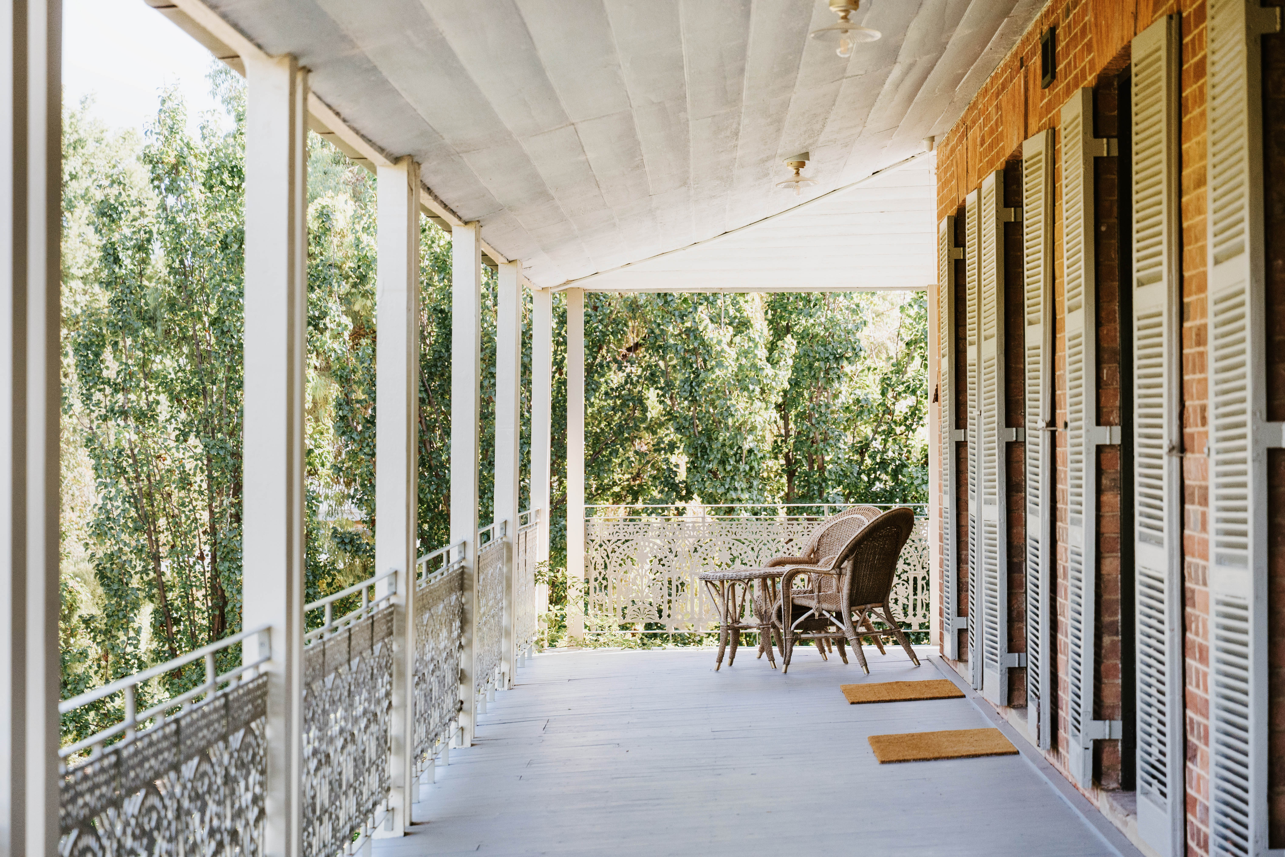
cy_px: 428
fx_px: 2498
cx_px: 642
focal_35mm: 70
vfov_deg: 19.5
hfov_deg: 28.8
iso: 1250
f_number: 4
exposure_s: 1/1250
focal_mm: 70
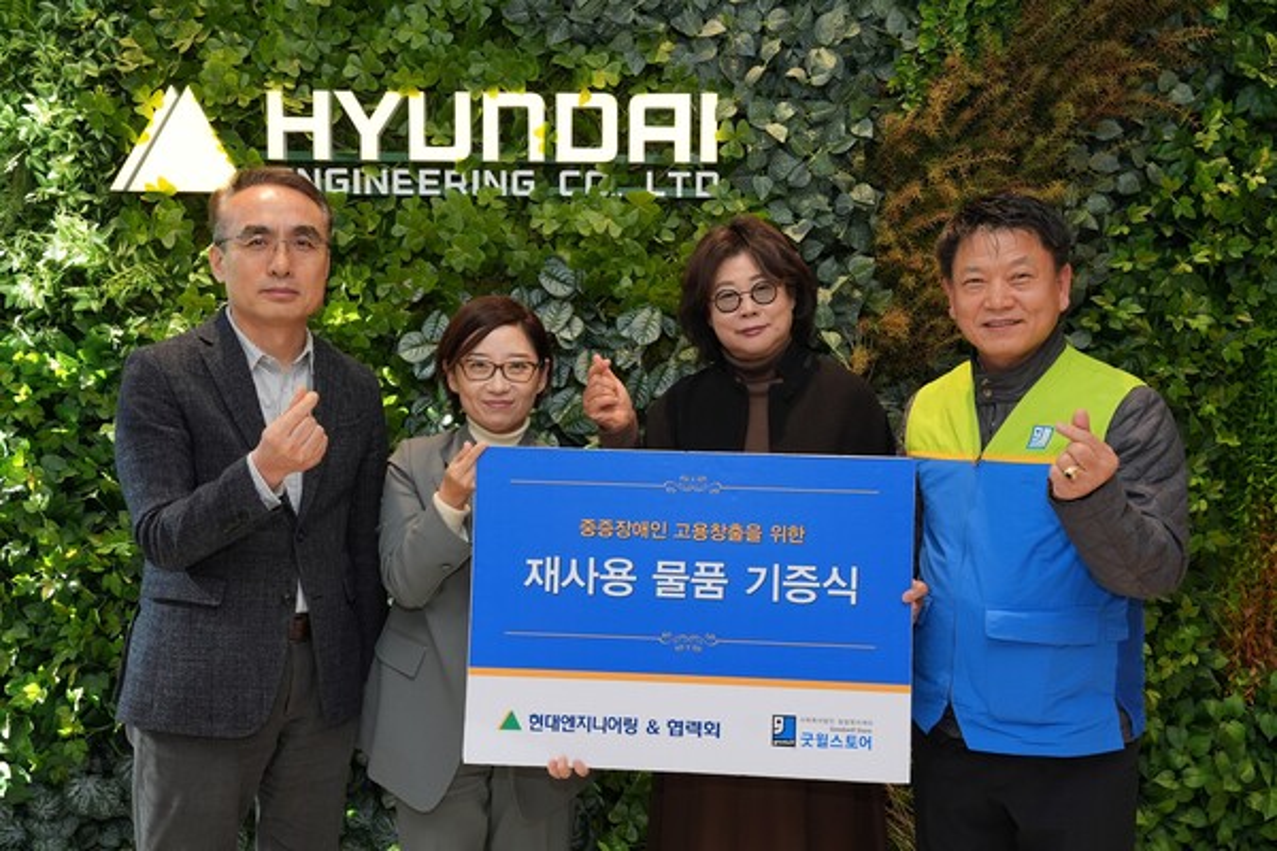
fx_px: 1170
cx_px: 638
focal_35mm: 33
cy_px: 426
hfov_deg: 57.2
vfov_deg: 40.0
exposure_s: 1/125
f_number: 5.6
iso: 800
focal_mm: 33
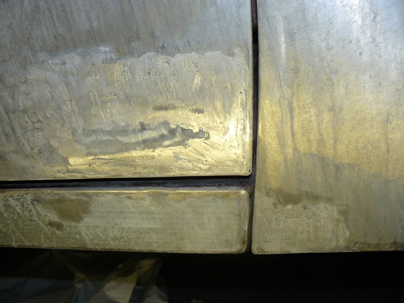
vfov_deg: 39.7
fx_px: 420
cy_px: 152
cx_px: 202
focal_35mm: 36
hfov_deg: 51.3
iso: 100
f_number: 2.8
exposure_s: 1/25
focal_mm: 6
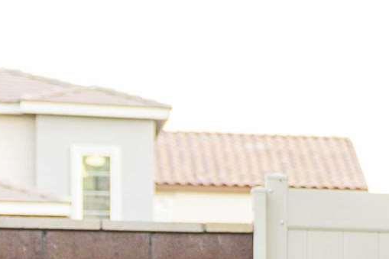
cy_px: 524
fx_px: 1955
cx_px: 1029
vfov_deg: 7.3
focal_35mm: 181
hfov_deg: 9.6
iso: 100
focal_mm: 30
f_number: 3.2
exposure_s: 1/100
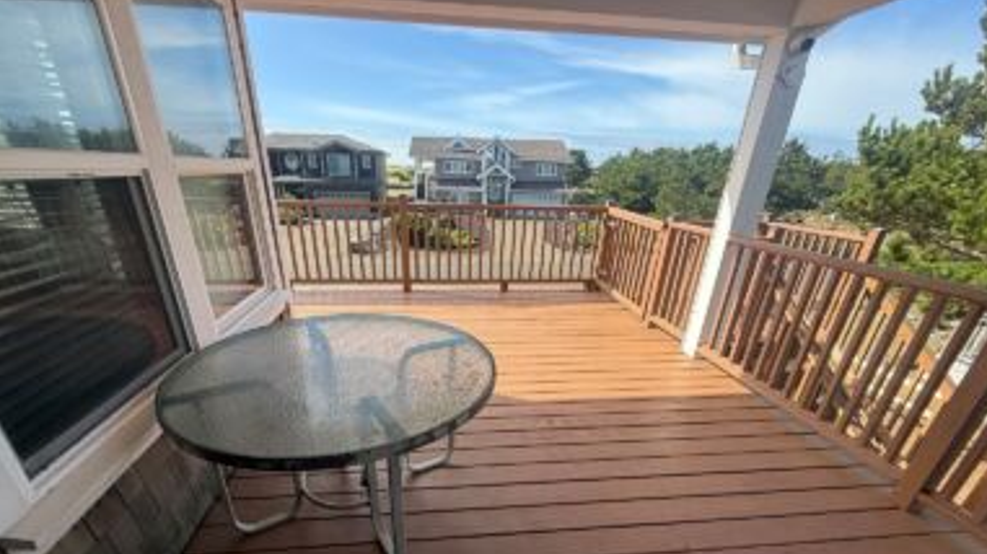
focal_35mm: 16
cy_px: 370
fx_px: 419
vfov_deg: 65.2
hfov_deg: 99.3
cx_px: 474
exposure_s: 1/742
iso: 50
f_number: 2.2
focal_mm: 2.22
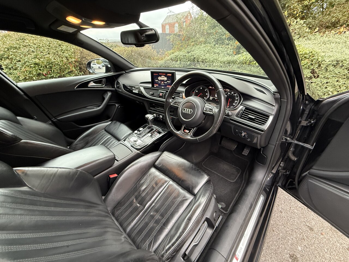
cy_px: 131
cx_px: 174
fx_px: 141
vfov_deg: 85.7
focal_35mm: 14
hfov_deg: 102.1
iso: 400
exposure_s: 1/60
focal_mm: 2.22
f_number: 2.2
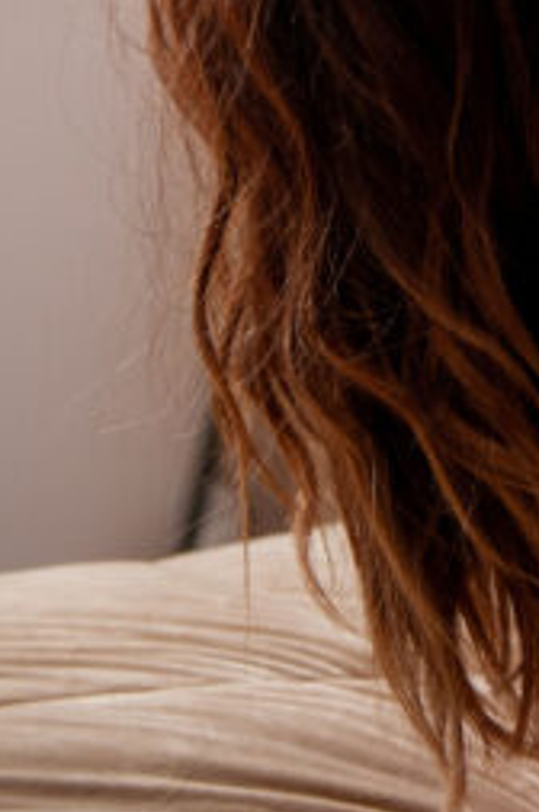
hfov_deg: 6.6
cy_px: -425
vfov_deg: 9.9
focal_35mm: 202
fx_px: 4549
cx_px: 996
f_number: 2.8
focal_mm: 48
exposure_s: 1/320
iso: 500
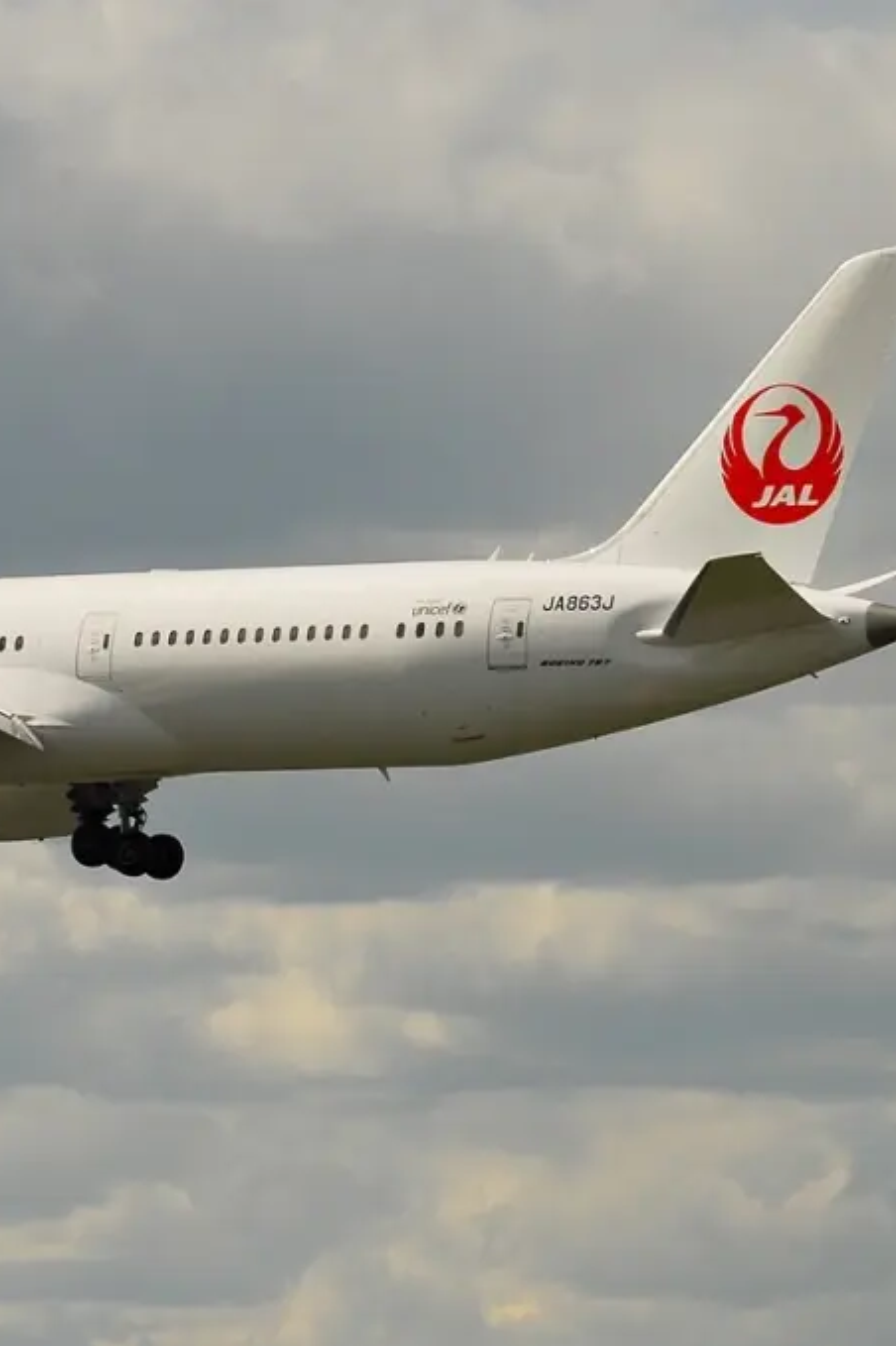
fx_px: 9305
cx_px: 147
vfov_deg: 8.3
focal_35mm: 249
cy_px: 673
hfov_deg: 5.5
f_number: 8
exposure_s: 1/800
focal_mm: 110
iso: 200
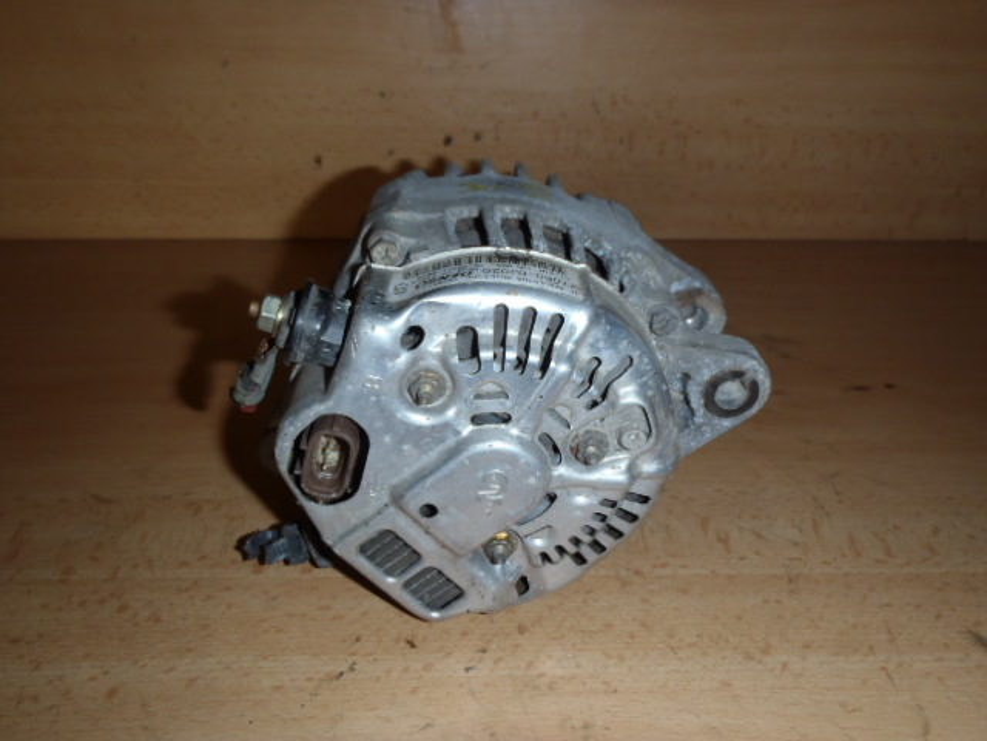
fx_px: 798
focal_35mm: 28
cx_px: 494
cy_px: 370
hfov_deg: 63.4
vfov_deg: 49.7
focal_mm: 5
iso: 100
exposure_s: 1/30
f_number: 3.9
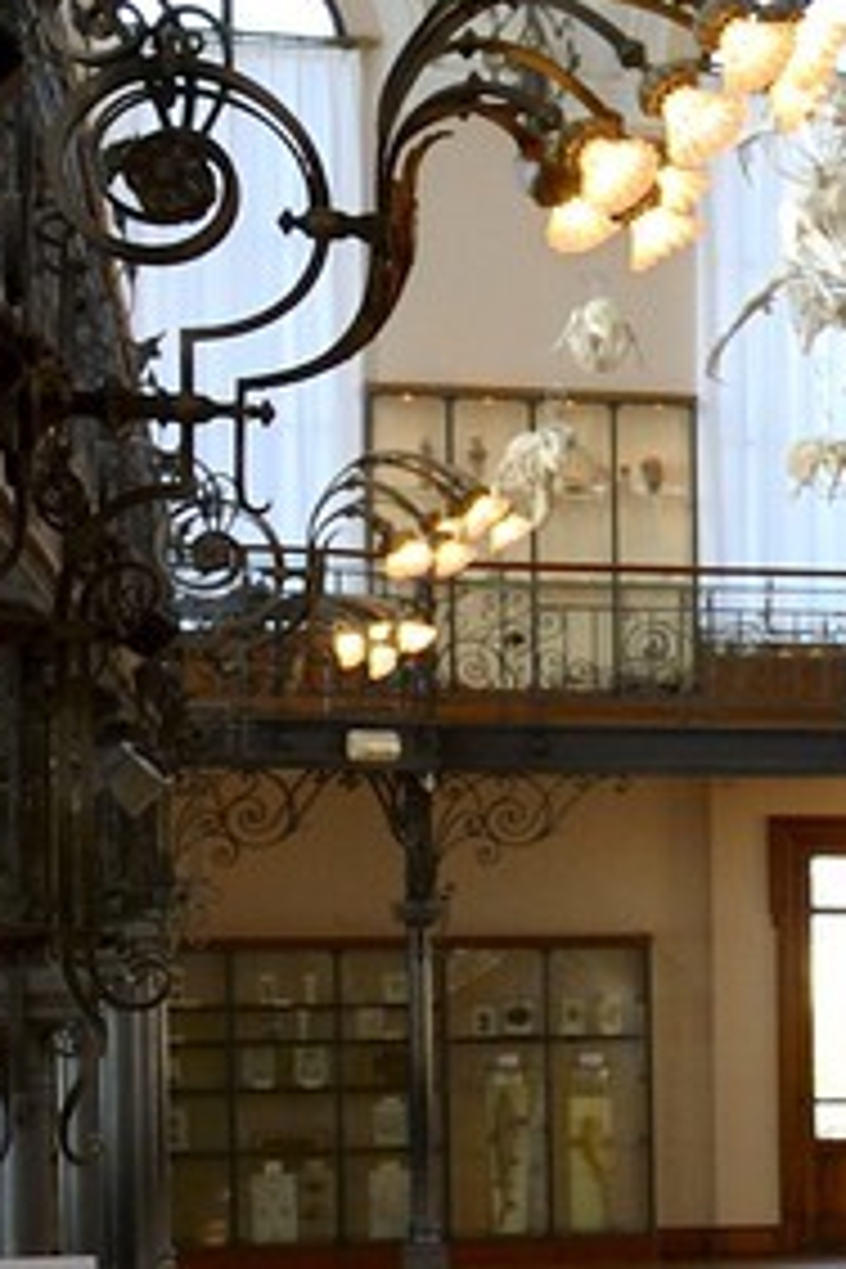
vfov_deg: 15.0
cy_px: 1076
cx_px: 2961
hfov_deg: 7.9
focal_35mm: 136
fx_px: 4794
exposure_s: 1/60
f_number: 7.1
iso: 400
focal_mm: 24
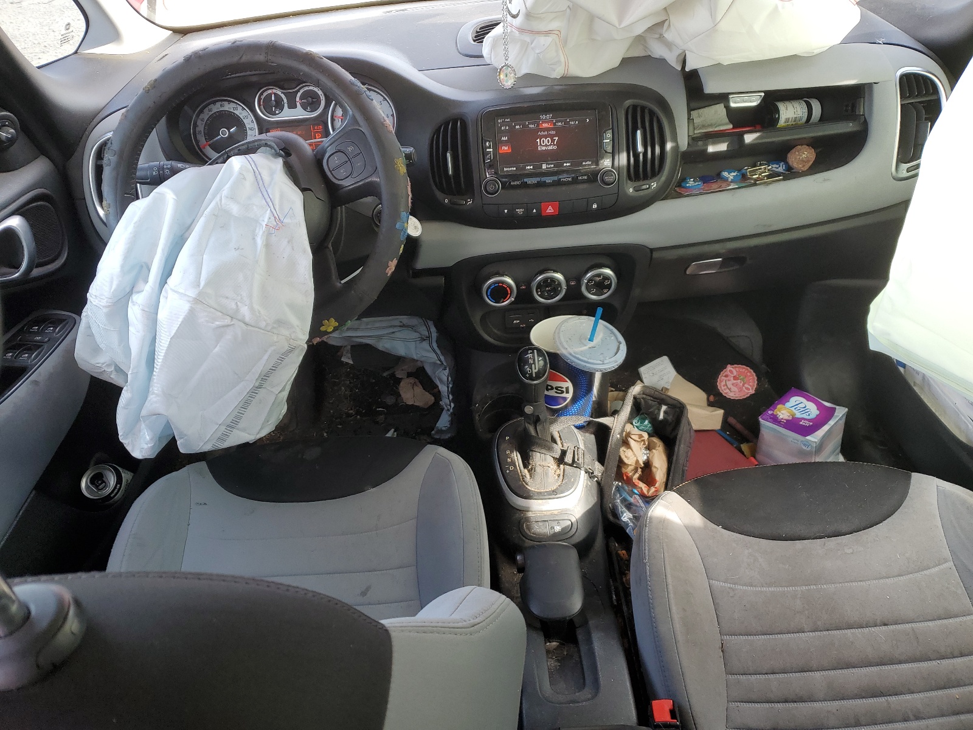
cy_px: 365
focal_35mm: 26
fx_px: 731
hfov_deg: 67.3
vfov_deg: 53.1
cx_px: 486
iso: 50
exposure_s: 1/125
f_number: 1.5
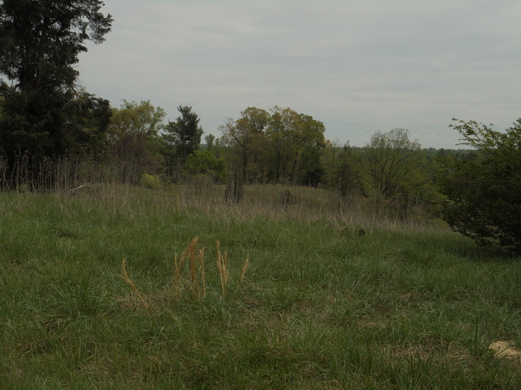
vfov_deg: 29.7
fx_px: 737
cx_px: 260
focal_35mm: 49
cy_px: 195
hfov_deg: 38.9
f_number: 4.8
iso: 100
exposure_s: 1/1000
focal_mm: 8.9
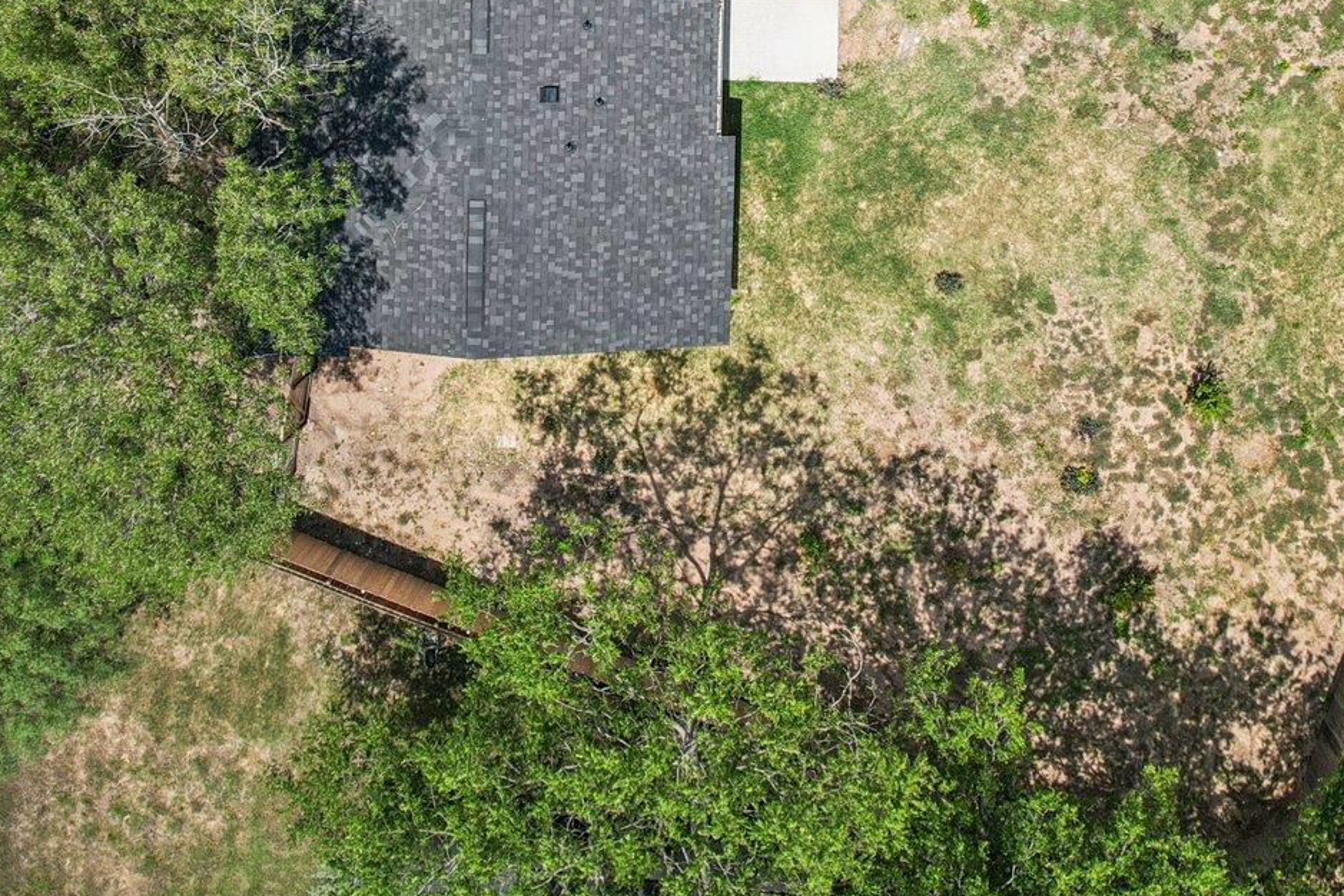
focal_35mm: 48
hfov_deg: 41.1
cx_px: 744
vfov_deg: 26.7
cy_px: 24
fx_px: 1792
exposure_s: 1/2000
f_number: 2.8
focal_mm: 8.38
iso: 110
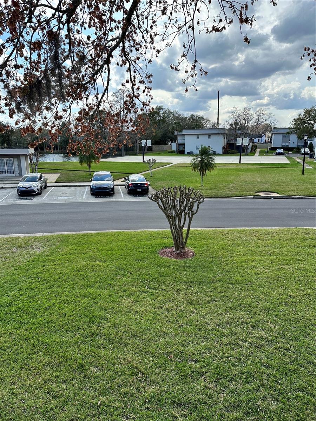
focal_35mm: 24
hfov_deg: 56.8
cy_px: 210
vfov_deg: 71.6
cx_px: 158
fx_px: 292
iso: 80
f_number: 1.78
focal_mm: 6.86
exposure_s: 1/2882
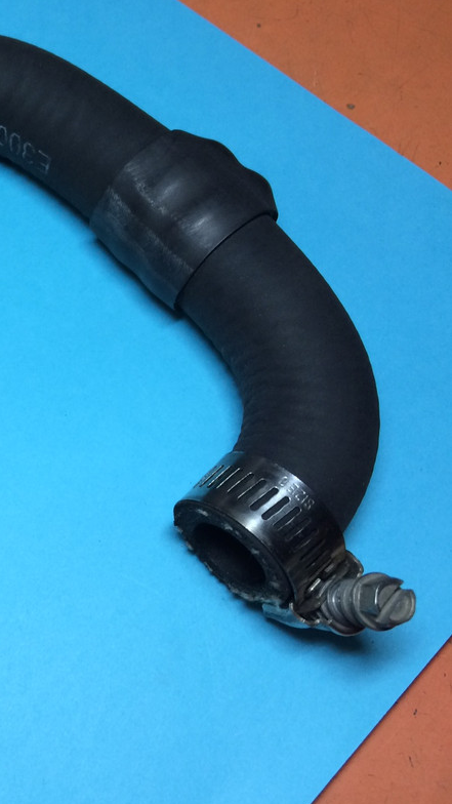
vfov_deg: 47.4
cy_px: 399
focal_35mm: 43
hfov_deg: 24.9
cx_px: -94
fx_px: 916
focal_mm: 4.15
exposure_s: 1/30
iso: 40
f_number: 2.2
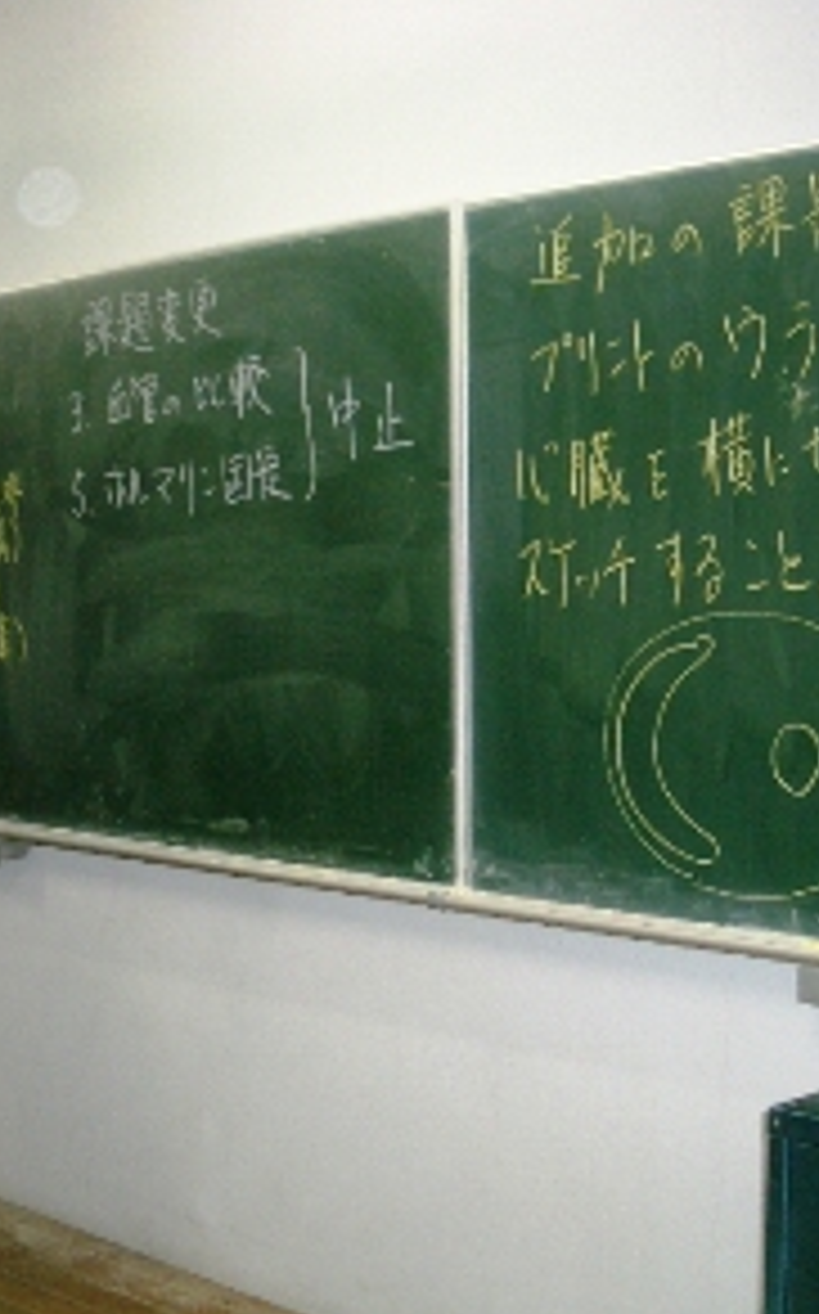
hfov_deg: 22.7
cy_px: 734
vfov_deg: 35.7
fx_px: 2040
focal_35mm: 57
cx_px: 351
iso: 100
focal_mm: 5.8
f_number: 2.6
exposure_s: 1/60
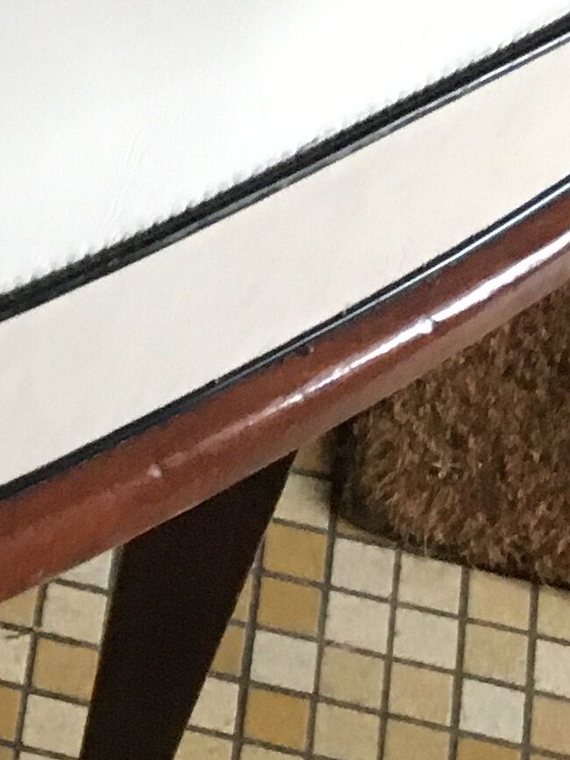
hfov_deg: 9.9
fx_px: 2962
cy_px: 742
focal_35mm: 135
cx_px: -730
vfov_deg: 14.4
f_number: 2.2
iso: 250
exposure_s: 1/33
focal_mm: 4.15
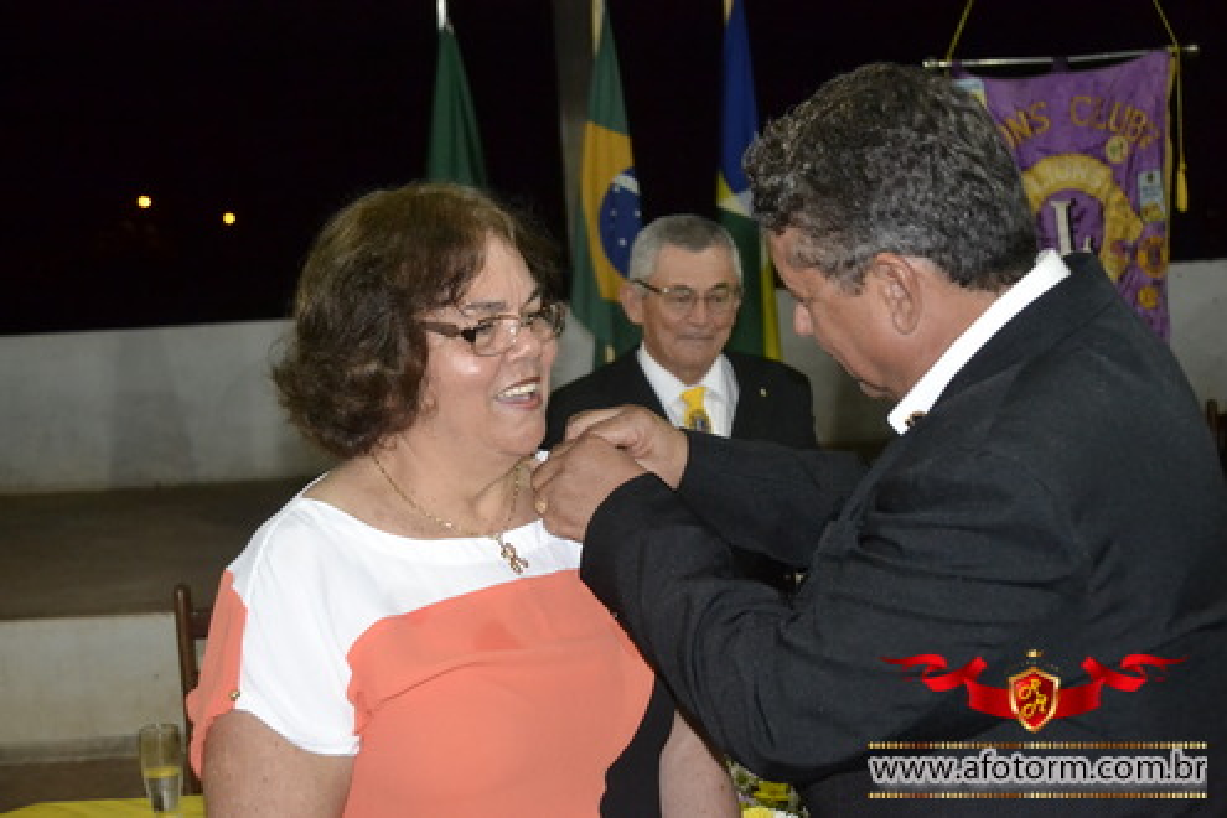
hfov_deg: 37.9
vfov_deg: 25.8
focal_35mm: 52
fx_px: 1789
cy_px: 409
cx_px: 614
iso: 3200
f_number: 4.2
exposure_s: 1/60
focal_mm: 35
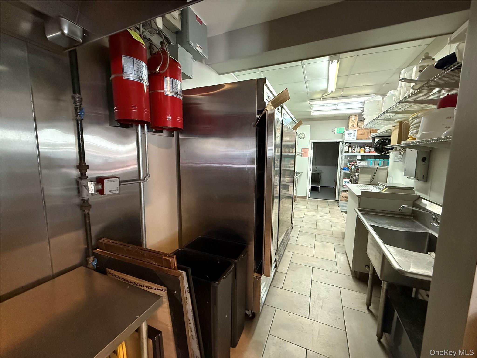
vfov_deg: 85.7
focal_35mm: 14
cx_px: 238
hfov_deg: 102.1
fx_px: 193
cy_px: 179
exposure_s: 1/60
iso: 800
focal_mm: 2.22
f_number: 2.2
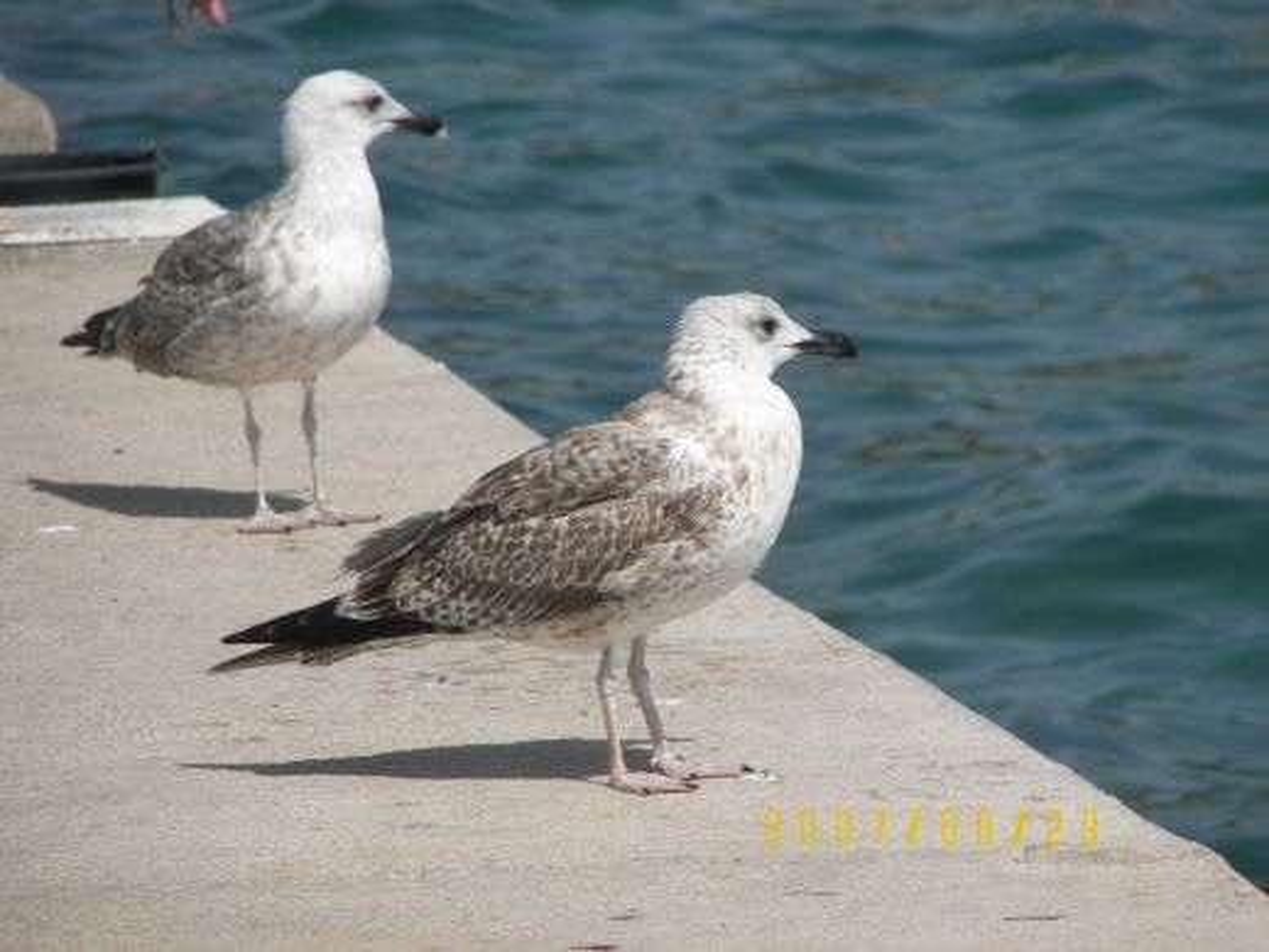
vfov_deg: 3.4
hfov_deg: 4.6
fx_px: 15844
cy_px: 476
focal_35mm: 432
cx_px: 634
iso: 50
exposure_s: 1/500
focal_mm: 72
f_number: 5
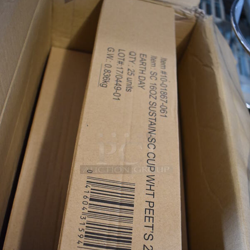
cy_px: 152
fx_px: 365
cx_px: 127
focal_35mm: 45
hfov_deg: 37.8
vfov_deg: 37.7
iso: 1400
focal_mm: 23
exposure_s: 1/125
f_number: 3.8
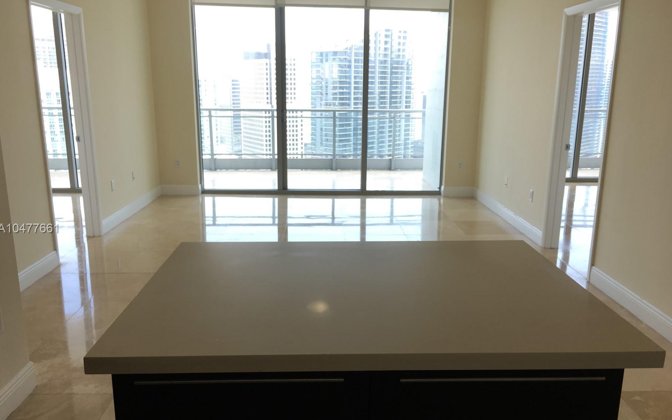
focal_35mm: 31
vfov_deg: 40.6
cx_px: 334
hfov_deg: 61.2
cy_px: 229
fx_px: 568
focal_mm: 4.15
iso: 25
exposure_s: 1/121
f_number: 2.2
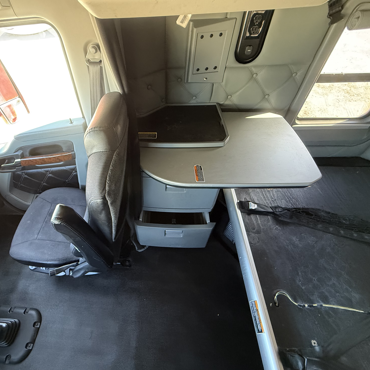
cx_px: 148
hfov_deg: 82.9
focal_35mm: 17
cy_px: 184
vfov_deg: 84.0
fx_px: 206
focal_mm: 2.22
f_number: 2.2
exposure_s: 1/60
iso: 640
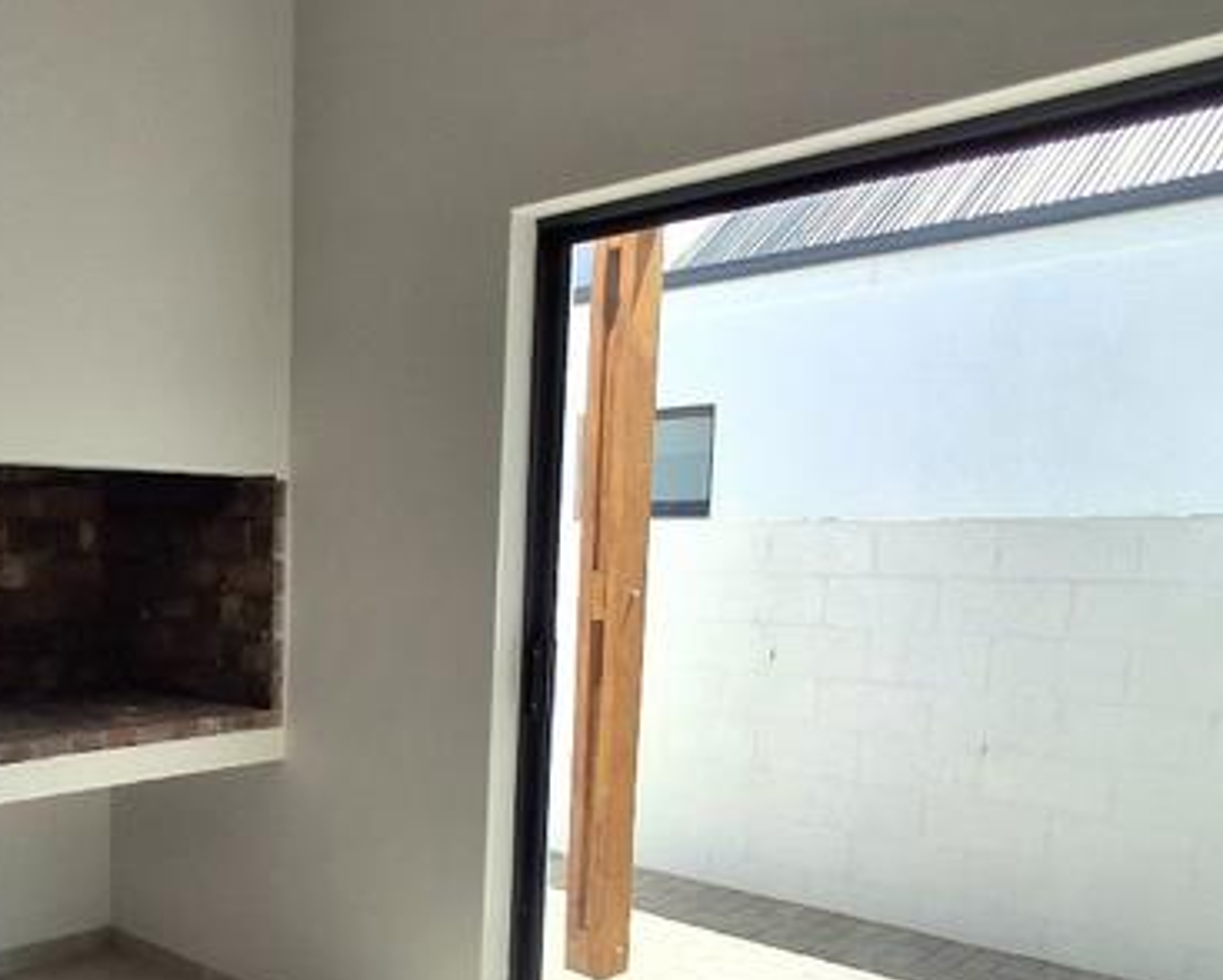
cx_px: 163
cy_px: 717
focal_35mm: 34
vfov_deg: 42.3
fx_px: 1231
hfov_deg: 48.3
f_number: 2.2
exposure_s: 1/1667
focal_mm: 1.64
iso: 40
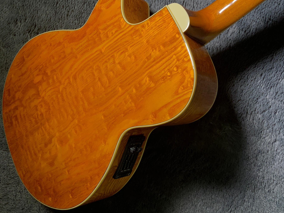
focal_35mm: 39
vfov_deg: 36.8
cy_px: 92
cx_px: 129
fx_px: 320
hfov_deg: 47.8
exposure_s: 1/134
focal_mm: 3
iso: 16
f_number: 1.8
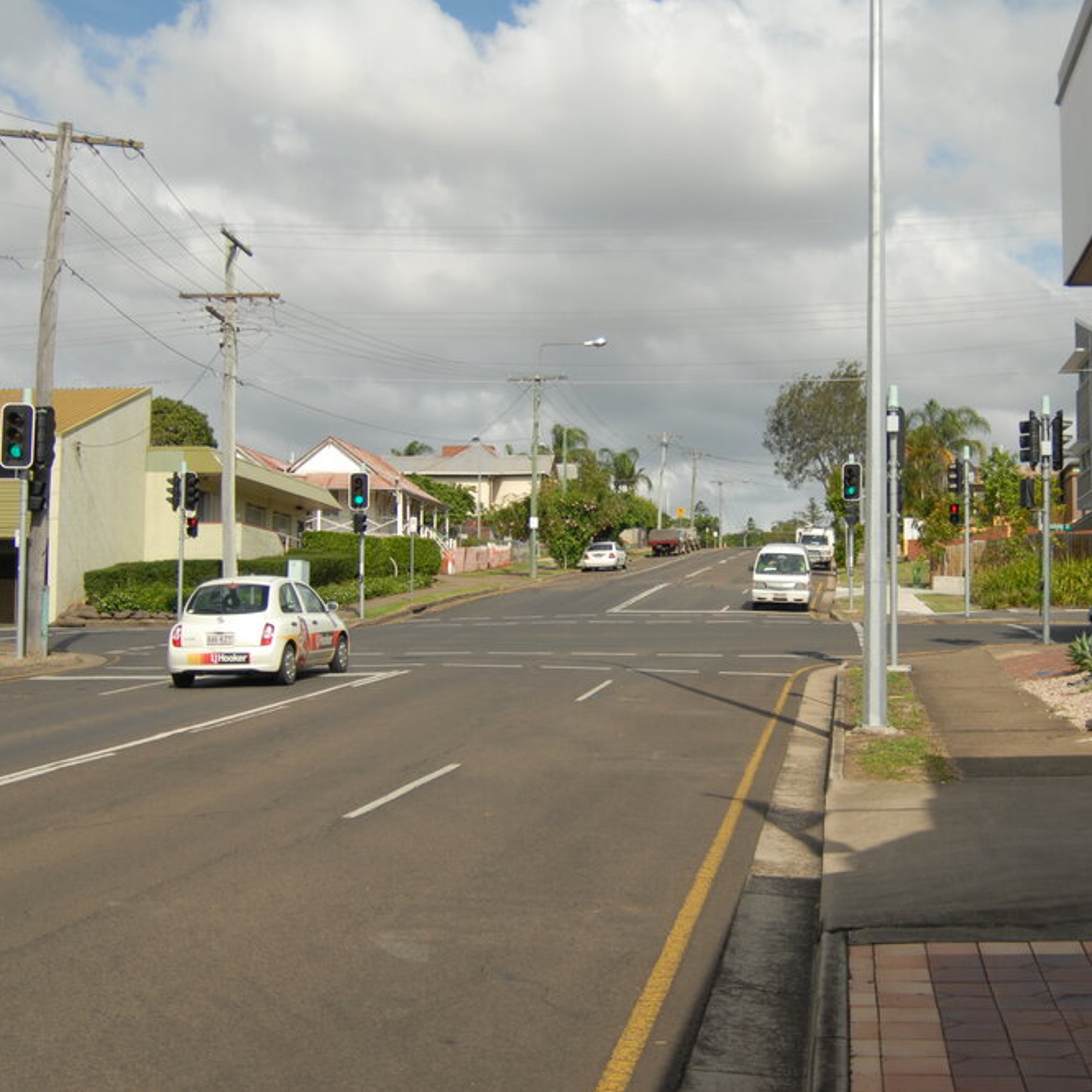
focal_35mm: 46
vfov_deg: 36.8
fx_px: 1642
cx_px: 735
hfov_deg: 36.4
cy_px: 546
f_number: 3.5
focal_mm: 24
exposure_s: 1/1250
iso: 100
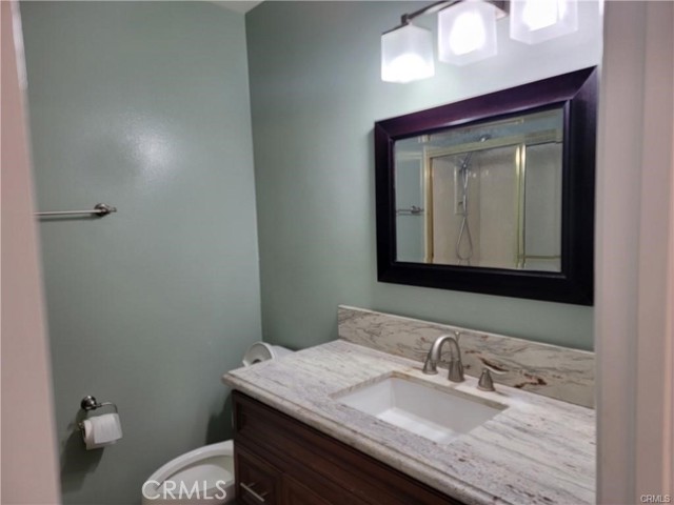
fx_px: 467
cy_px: 252
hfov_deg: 71.6
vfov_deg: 56.8
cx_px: 337
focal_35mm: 24
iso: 125
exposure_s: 1/120
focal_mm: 6.7
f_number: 1.8
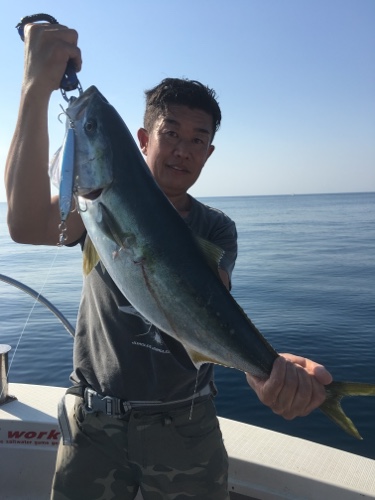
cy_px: 250
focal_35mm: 29
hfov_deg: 48.2
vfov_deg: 61.7
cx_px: 188
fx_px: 419
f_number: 2.2
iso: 25
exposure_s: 1/1709
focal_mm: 4.15
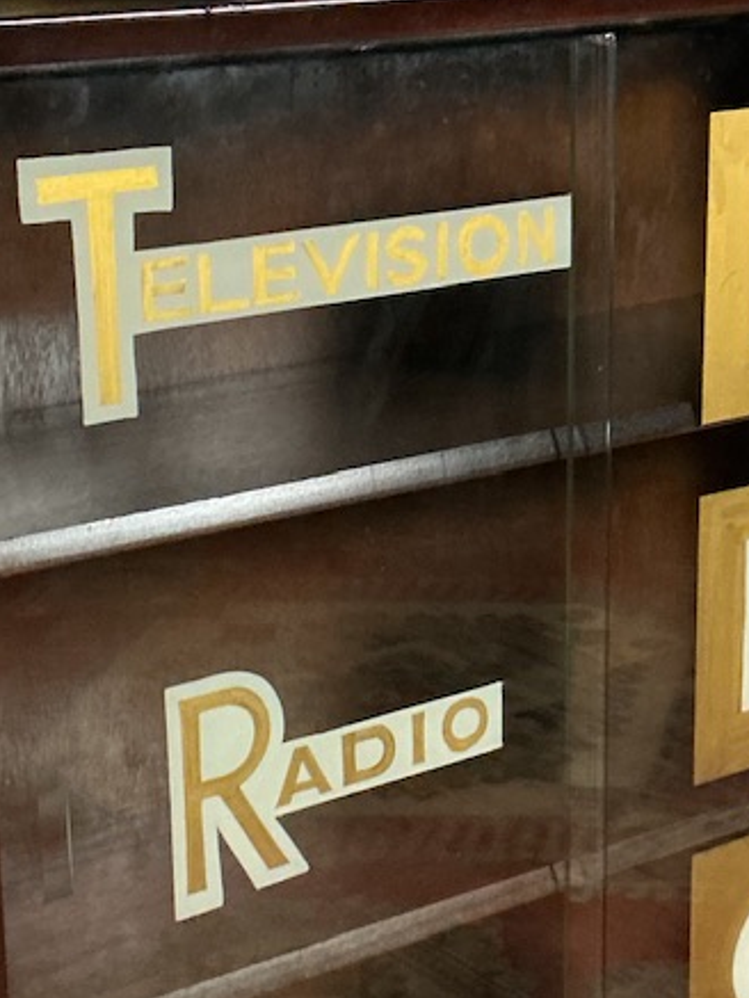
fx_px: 2451
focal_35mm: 85
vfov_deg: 23.0
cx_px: 400
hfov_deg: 17.4
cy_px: 550
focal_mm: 3
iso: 320
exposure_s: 1/33
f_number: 1.8
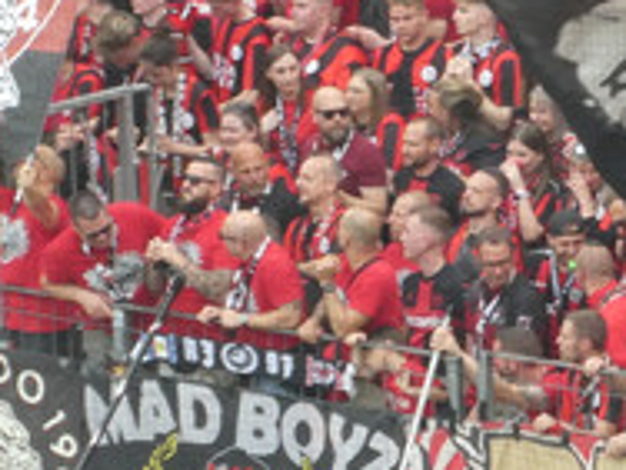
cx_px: 922
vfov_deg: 1.5
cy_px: 90
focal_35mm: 1022
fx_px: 18482
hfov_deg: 1.9
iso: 400
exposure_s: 1/100
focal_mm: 53.8
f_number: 5.8
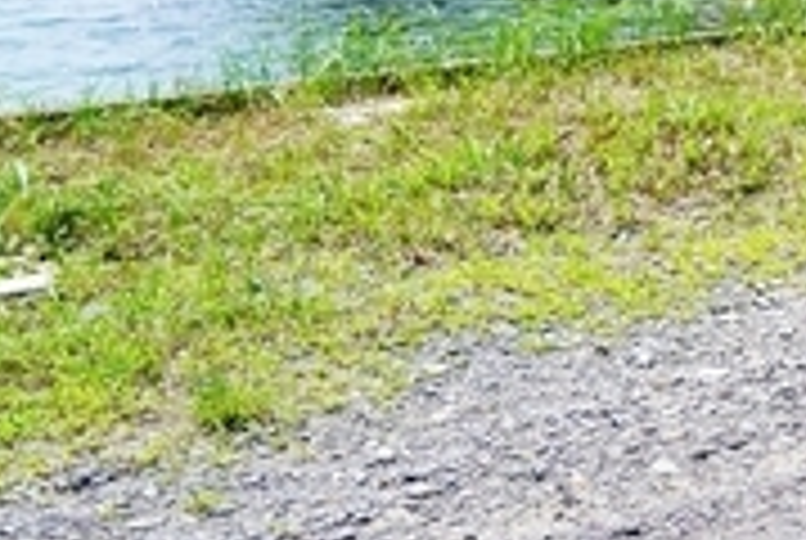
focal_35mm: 107
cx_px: 1567
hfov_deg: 15.6
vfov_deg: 12.1
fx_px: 2400
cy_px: -322
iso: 100
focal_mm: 24
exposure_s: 1/500
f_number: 4
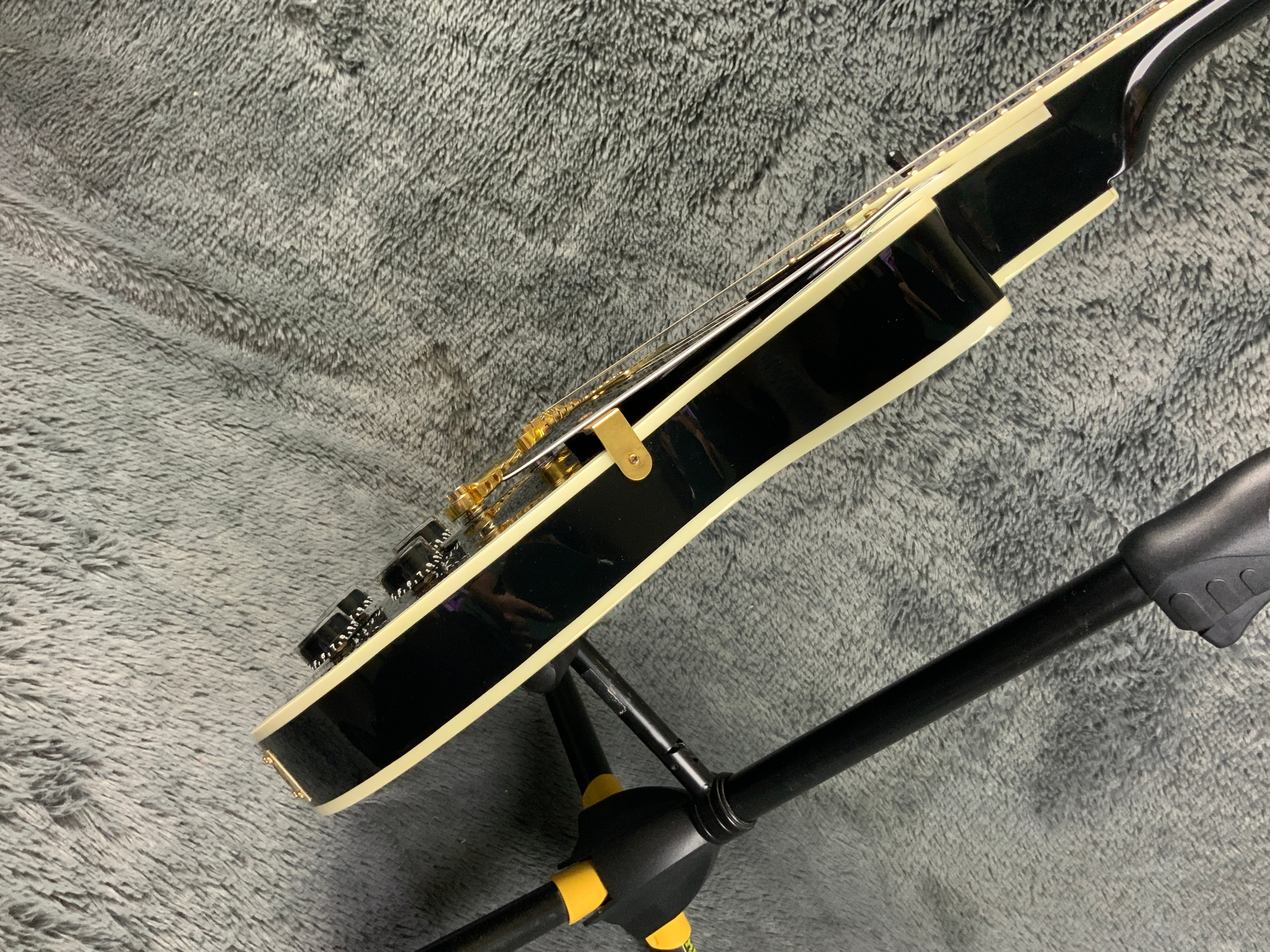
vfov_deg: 48.2
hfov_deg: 61.7
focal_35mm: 29
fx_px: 1064
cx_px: 635
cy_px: 476
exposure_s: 1/60
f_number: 1.8
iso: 160
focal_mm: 3
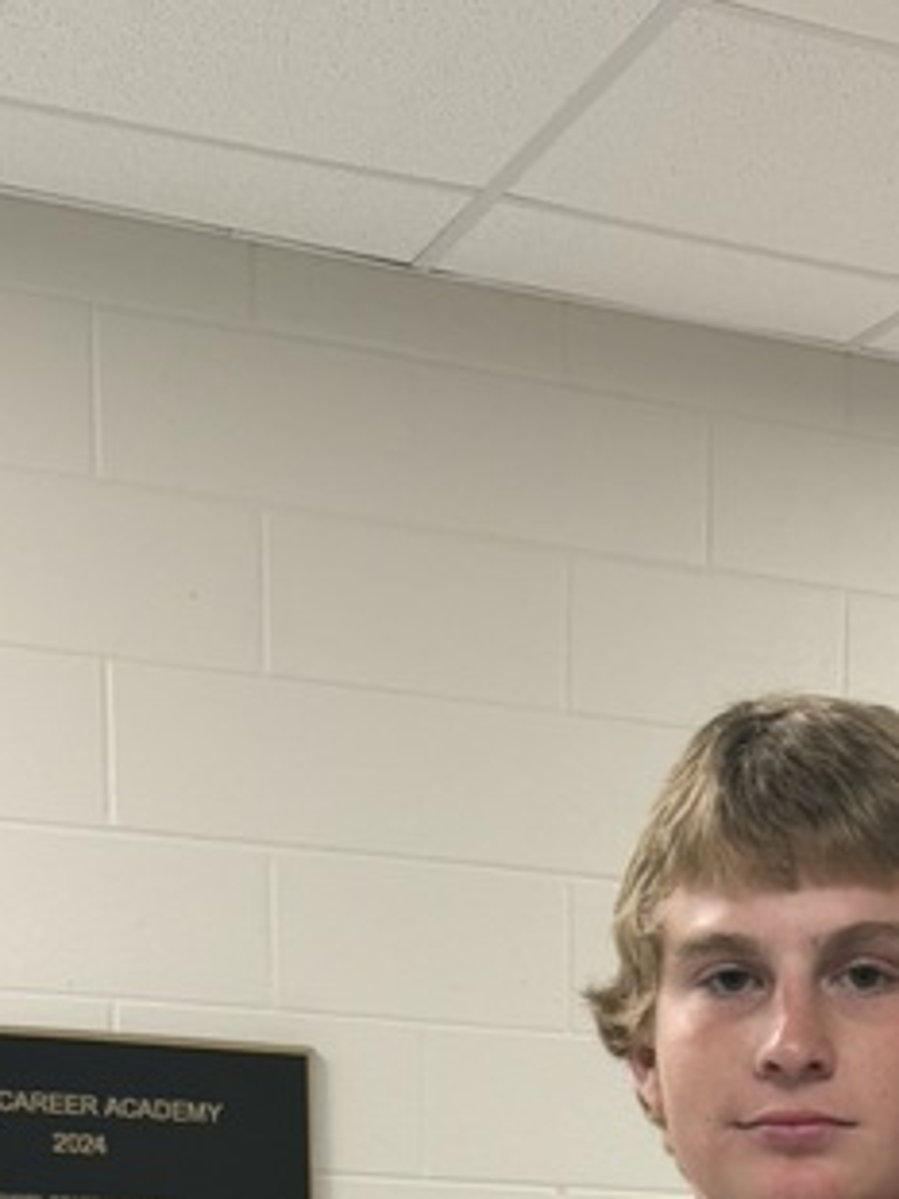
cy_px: 1905
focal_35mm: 79
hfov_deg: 18.3
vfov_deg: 20.4
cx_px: 860
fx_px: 2737
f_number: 1.78
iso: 160
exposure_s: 1/60
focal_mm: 6.76
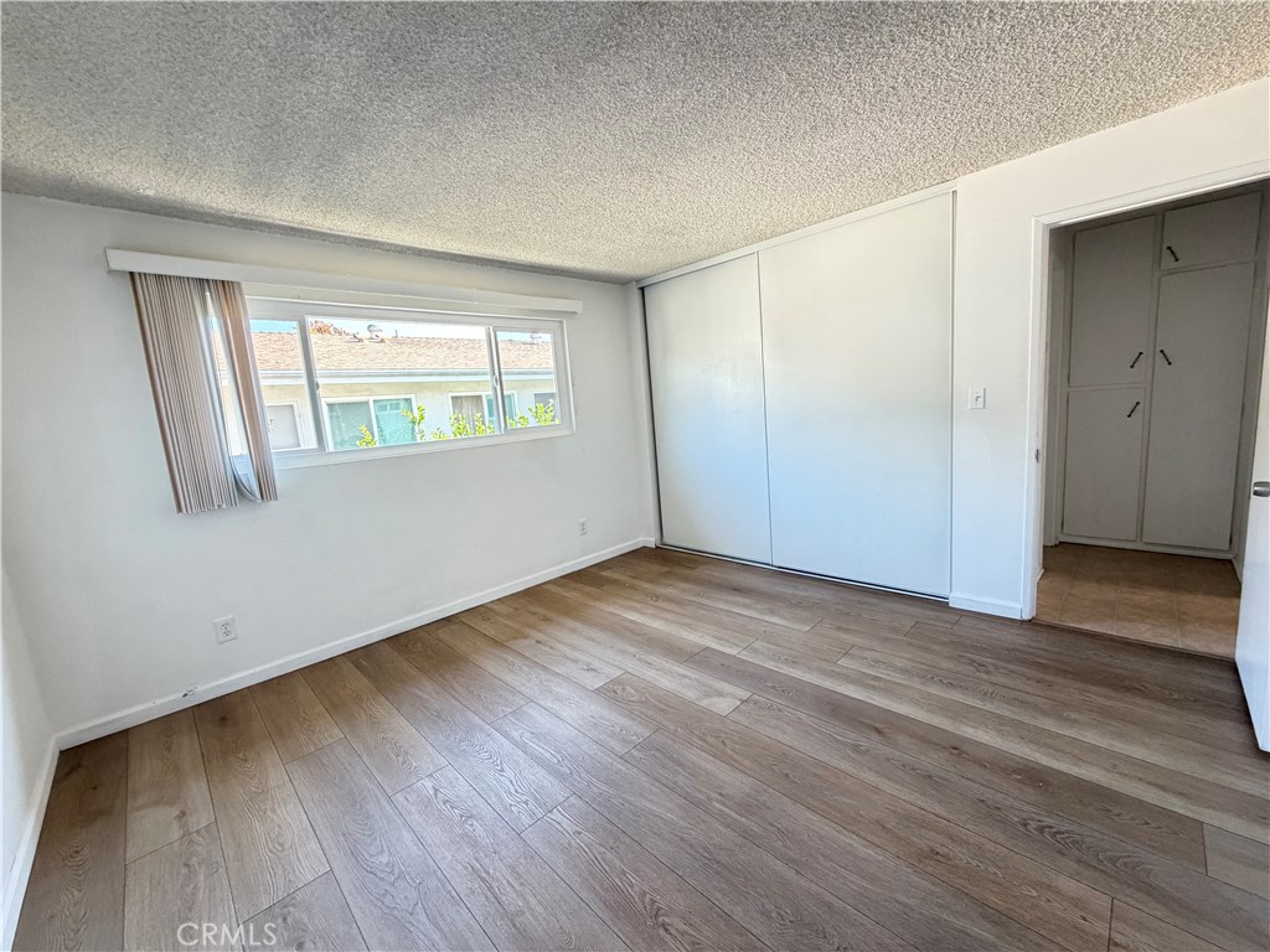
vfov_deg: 85.7
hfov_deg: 102.1
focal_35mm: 14
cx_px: 635
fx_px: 514
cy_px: 476
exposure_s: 1/63
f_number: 2.2
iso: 320
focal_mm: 2.22
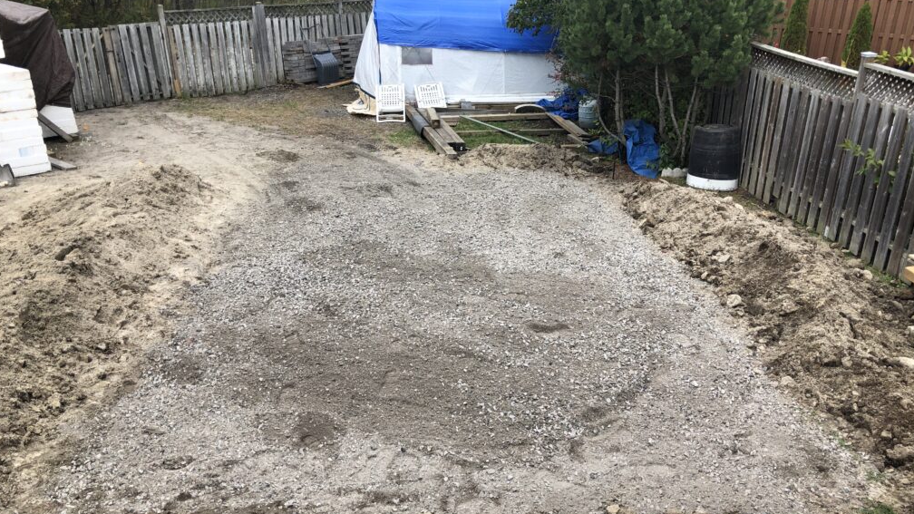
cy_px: 251
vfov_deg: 37.8
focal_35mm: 31
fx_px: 751
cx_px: 458
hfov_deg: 62.6
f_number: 1.8
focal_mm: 3.99
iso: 20
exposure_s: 1/495
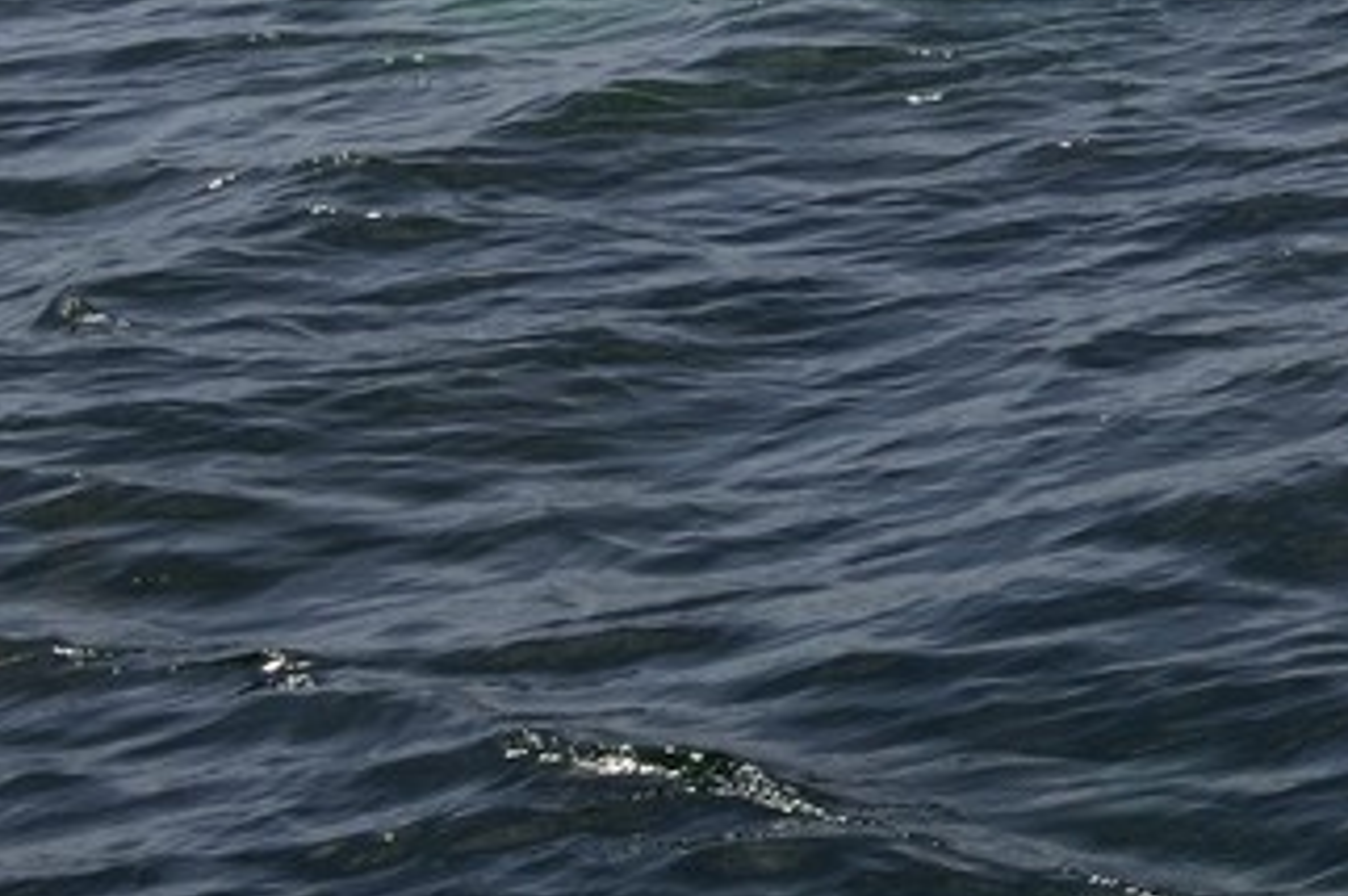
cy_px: -519
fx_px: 5199
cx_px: 3211
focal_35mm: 139
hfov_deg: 12.0
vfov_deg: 9.5
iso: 200
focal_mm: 28
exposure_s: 1/400
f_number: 11
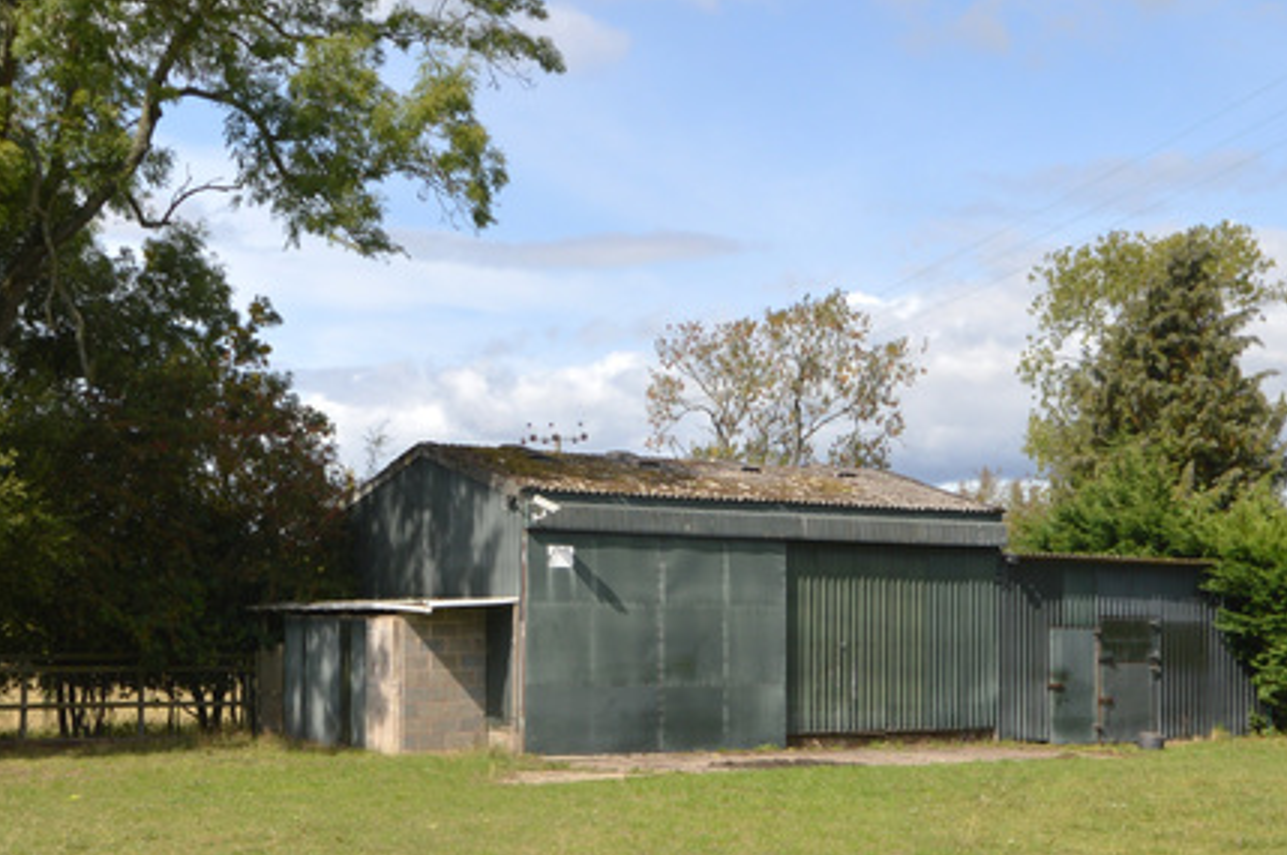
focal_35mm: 53
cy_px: 495
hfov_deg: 37.4
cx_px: 514
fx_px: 1893
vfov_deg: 25.4
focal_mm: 14
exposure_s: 1/320
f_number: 8
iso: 100
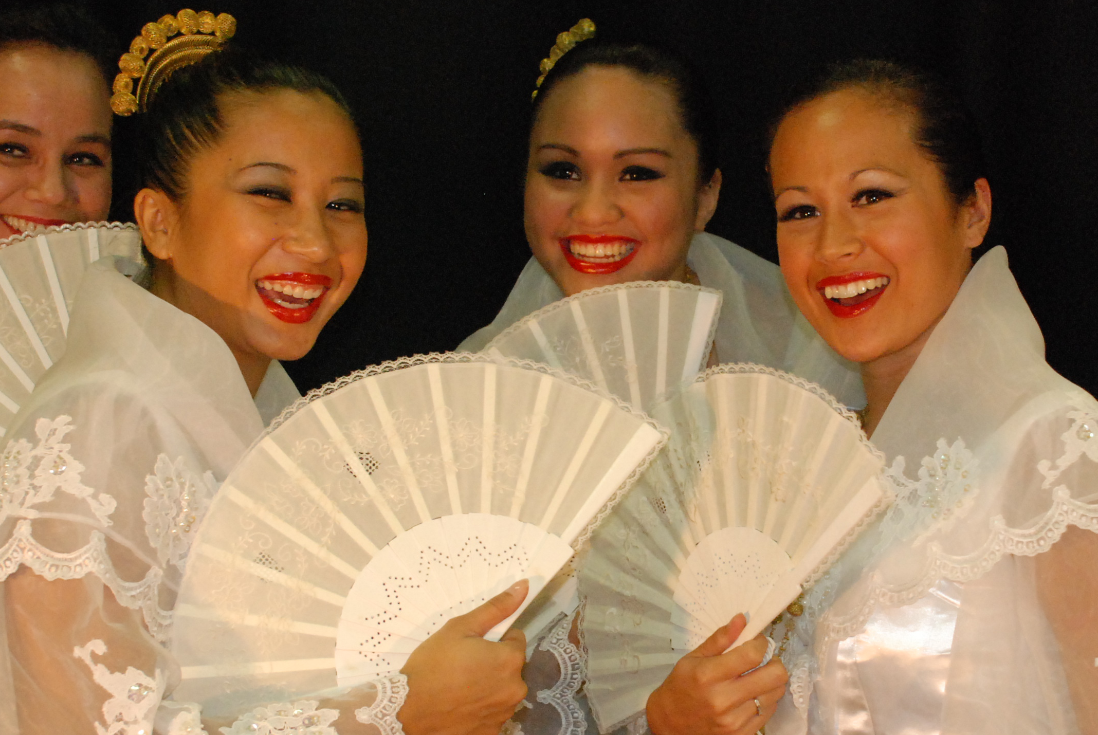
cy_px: 511
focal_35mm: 87
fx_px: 2657
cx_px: 681
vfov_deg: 15.7
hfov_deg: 23.3
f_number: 5.6
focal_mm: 32
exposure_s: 1/100
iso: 1600
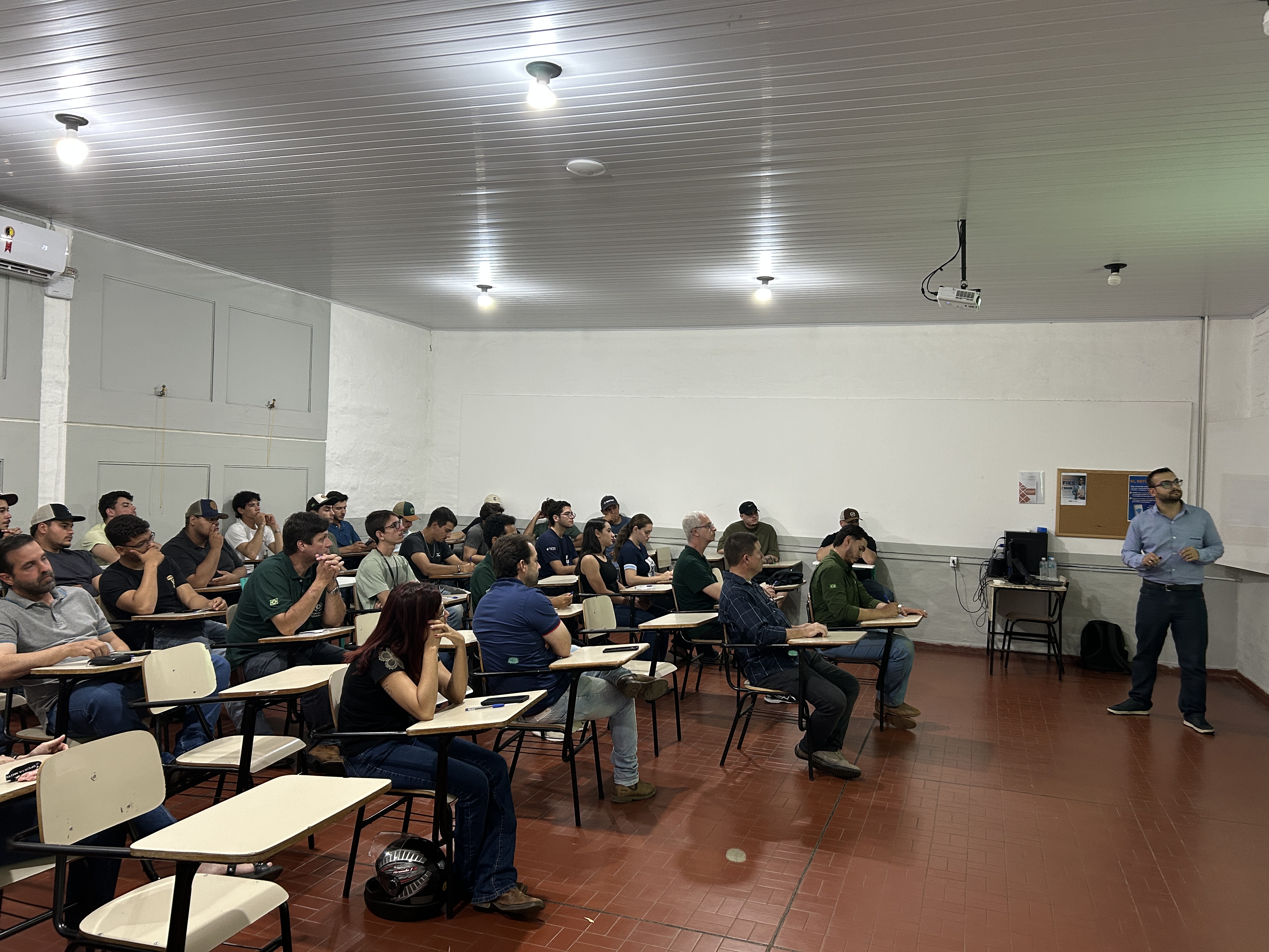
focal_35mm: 26
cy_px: 476
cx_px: 634
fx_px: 953
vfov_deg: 53.1
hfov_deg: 67.3
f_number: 1.5
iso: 160
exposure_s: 1/60
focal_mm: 5.7
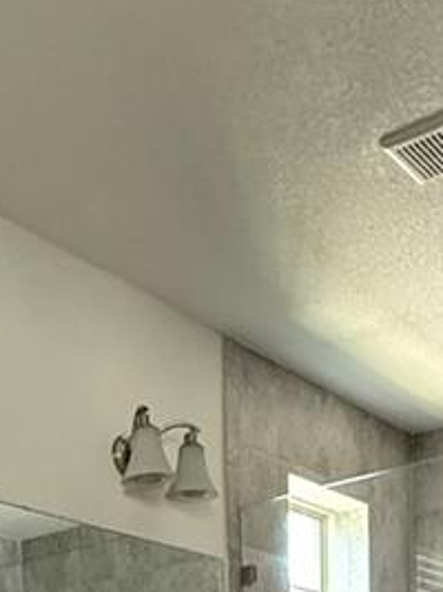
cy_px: 998
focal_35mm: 63
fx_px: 1076
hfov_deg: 23.2
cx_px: 148
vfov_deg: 22.2
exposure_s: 1/60
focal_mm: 2.22
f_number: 2.2
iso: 640
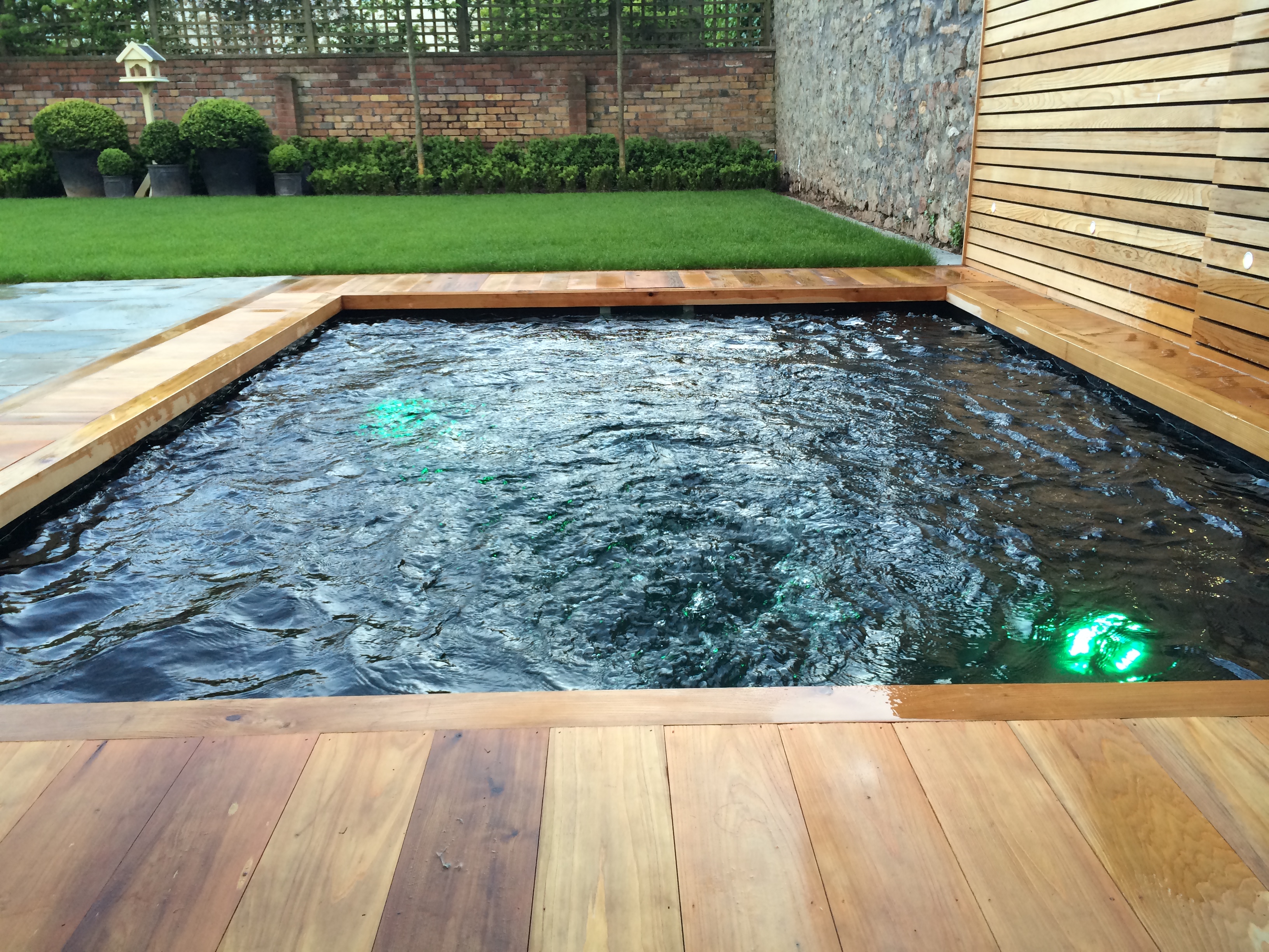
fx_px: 1100
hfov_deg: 60.0
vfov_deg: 46.8
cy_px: 476
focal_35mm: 30
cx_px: 634
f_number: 2.2
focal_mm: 4.12
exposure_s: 1/40
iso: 40
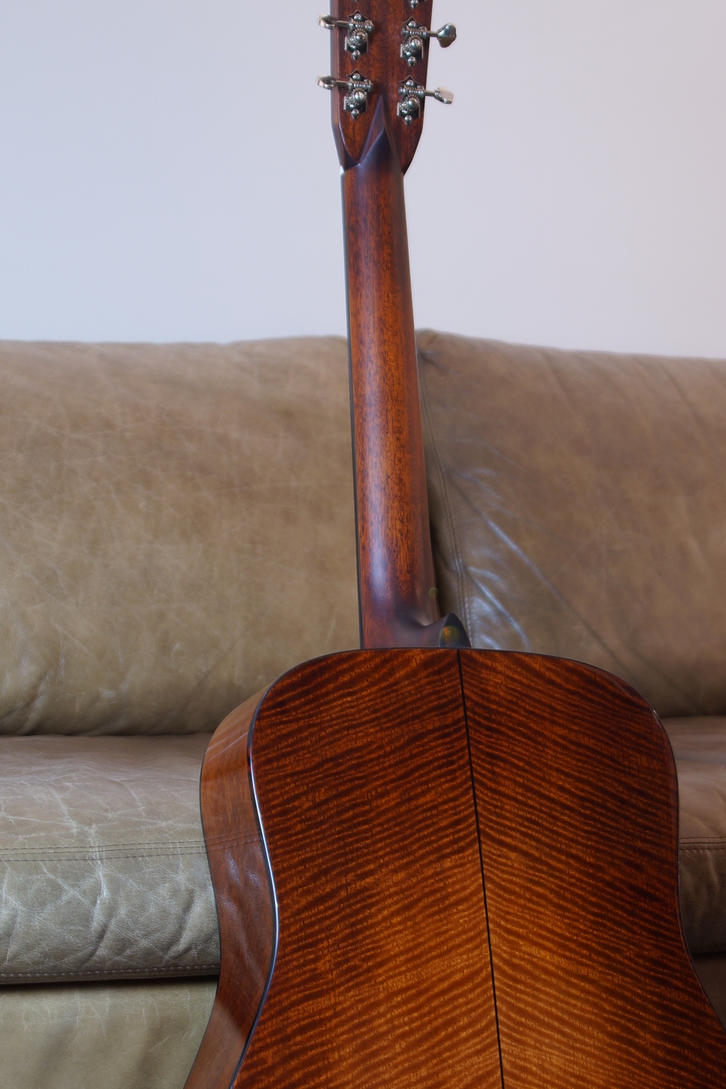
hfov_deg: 16.1
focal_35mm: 85
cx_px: 453
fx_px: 2566
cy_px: 699
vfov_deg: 23.9
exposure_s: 1/5
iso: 100
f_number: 4.5
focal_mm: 35
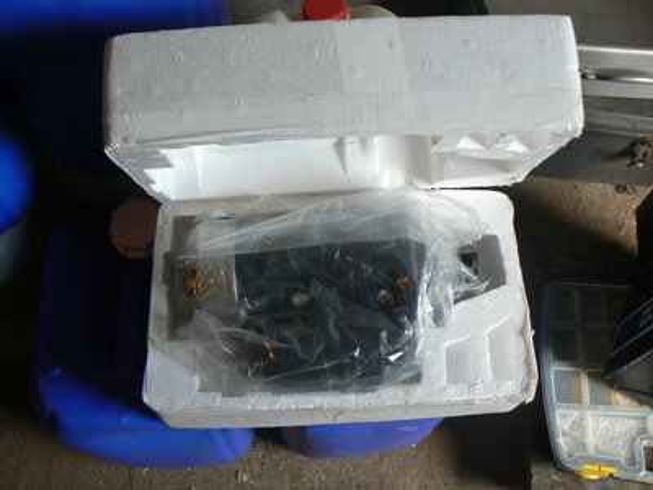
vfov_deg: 39.7
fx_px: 679
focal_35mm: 36
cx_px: 326
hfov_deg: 51.4
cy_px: 245
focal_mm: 6
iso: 100
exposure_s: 1/30
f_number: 2.8
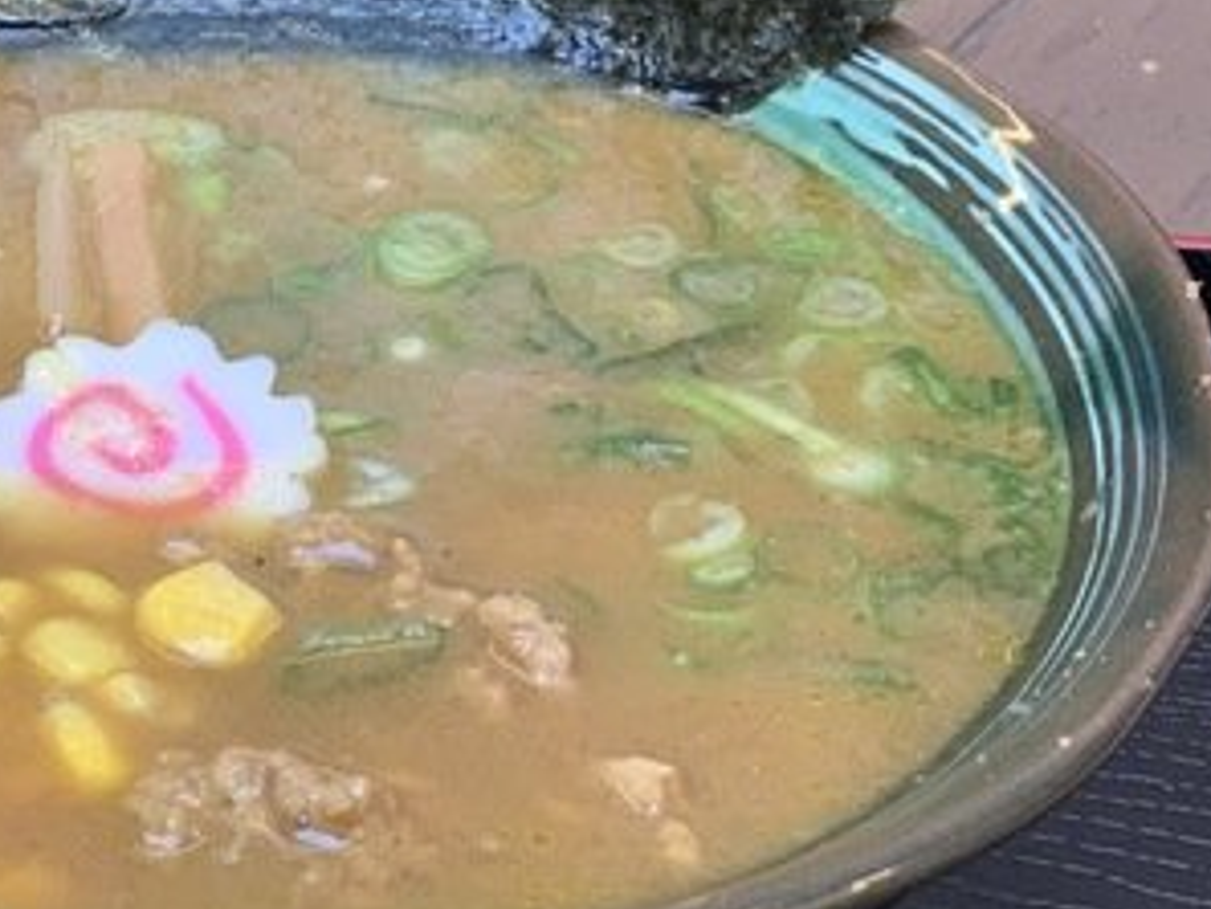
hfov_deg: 18.4
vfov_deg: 14.0
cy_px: 216
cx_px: 151
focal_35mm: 105
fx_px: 3675
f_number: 2.4
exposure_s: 1/50
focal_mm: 6
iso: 200
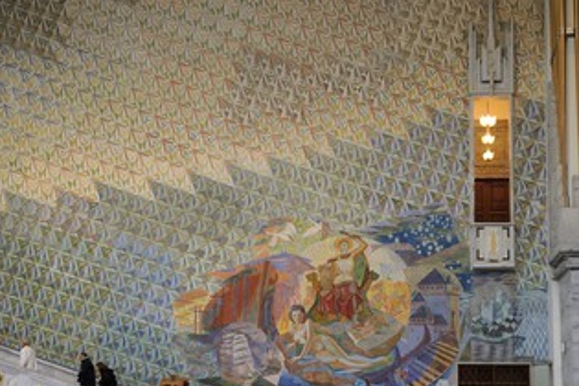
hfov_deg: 31.2
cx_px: 382
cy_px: 254
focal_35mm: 64
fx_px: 1029
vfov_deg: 21.2
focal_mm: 48
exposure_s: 1/60
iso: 1600
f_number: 4
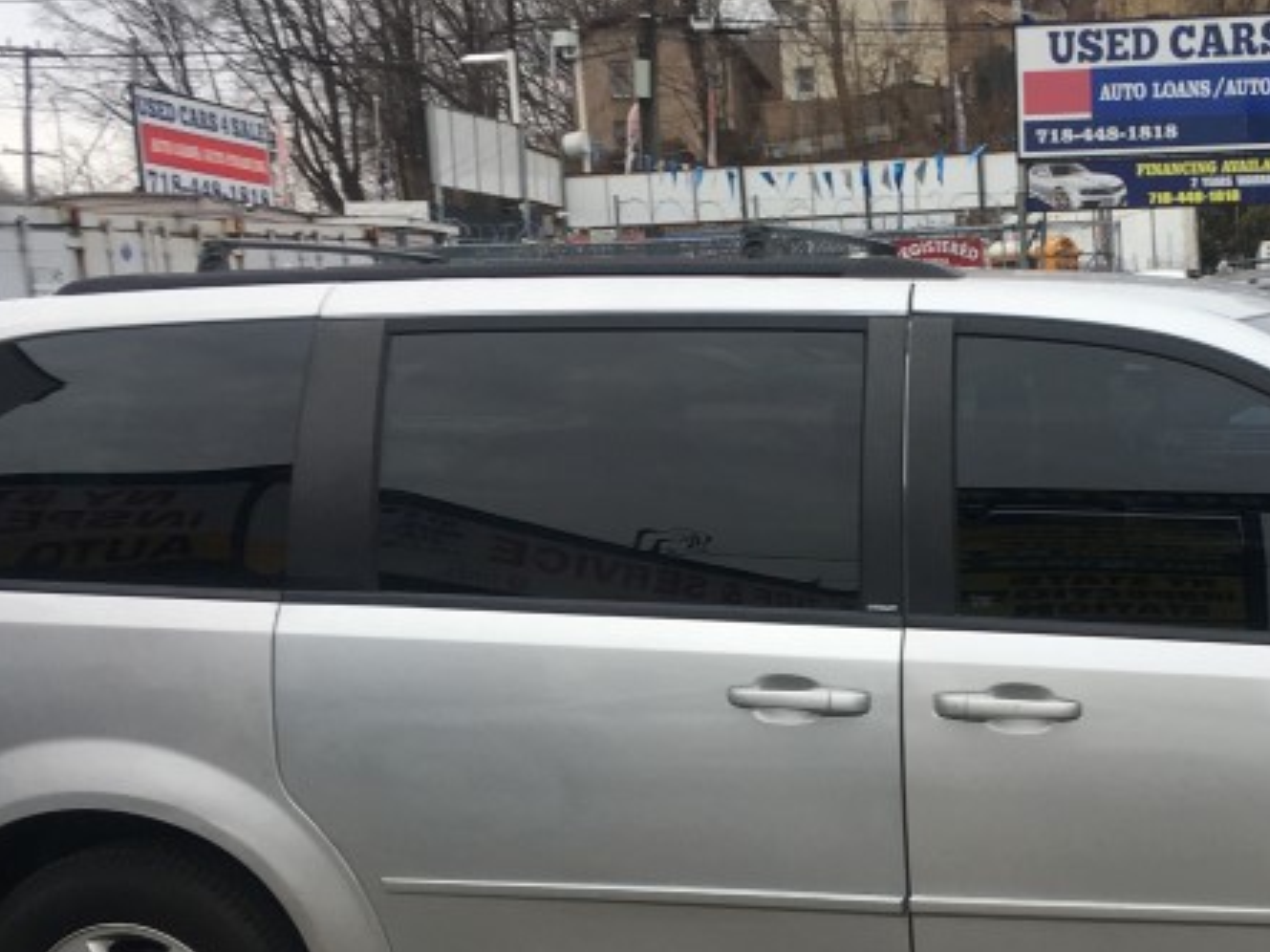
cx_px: 1023
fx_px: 2457
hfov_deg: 28.3
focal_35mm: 67
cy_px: 777
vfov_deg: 21.6
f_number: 2.2
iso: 25
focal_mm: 4.15
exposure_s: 1/299
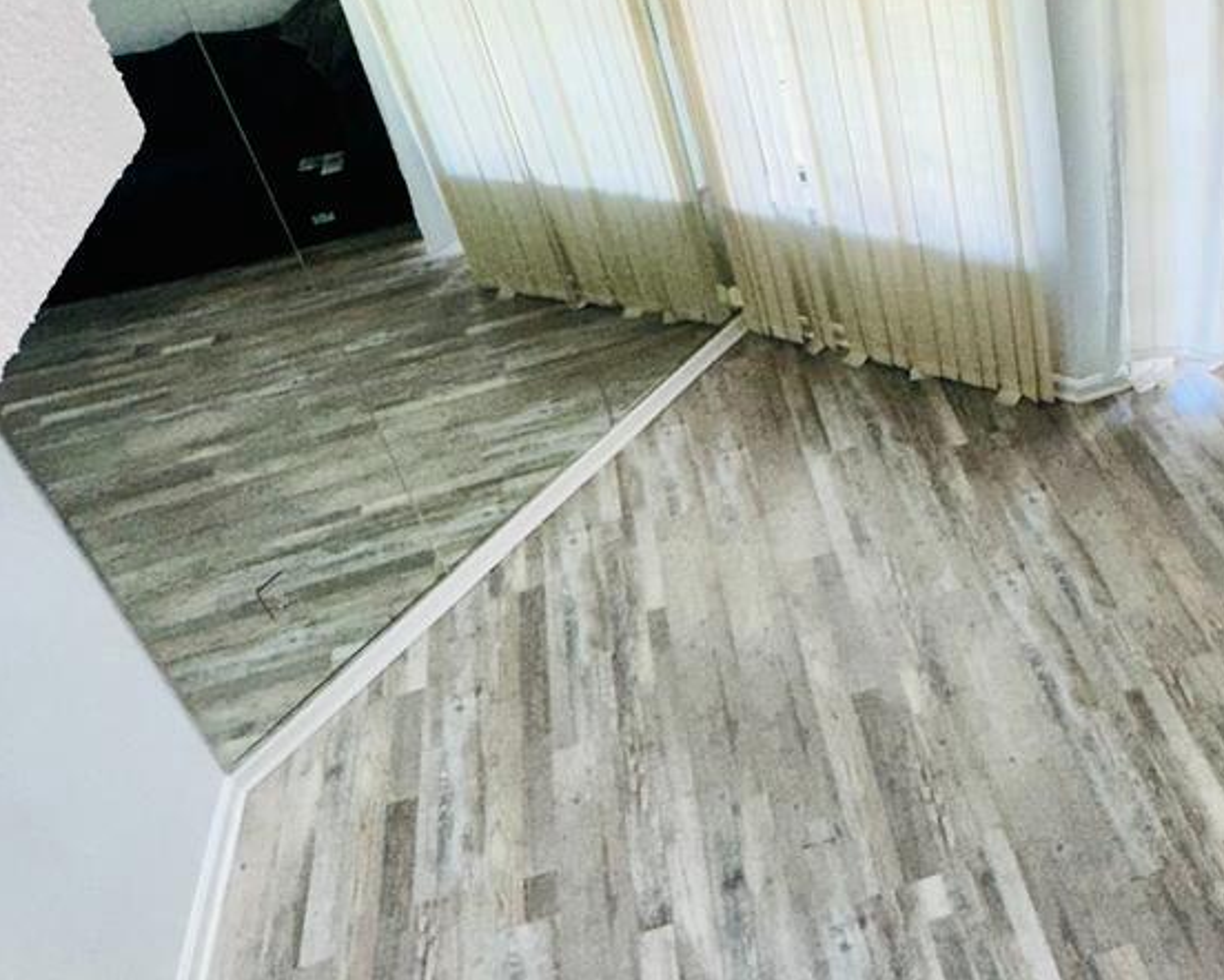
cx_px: 953
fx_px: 1377
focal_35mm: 38
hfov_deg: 45.8
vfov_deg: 39.0
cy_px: 379
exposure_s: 1/122
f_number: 2.2
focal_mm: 2.22
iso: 40
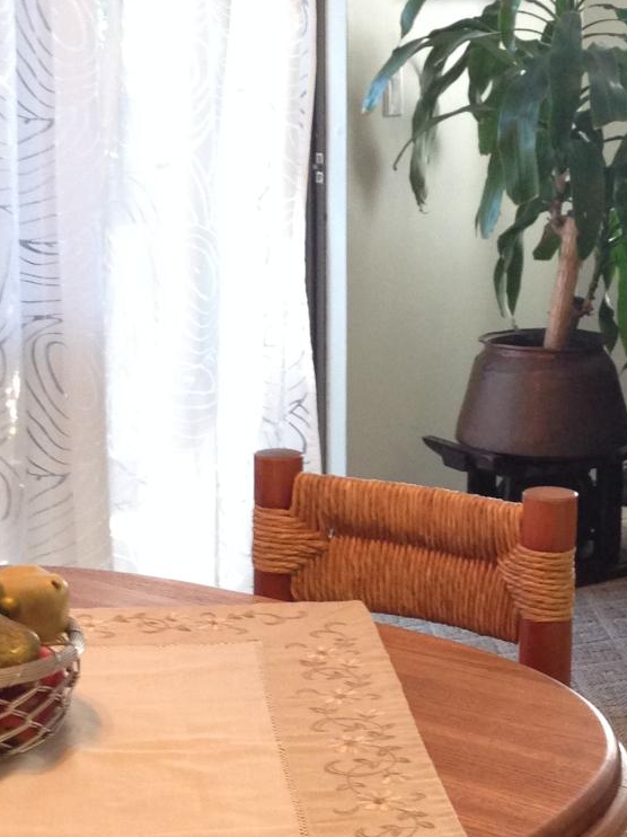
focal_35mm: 89
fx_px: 2151
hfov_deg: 16.6
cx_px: 405
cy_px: 391
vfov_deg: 22.0
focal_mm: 4.12
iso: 125
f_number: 2.4
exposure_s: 1/20
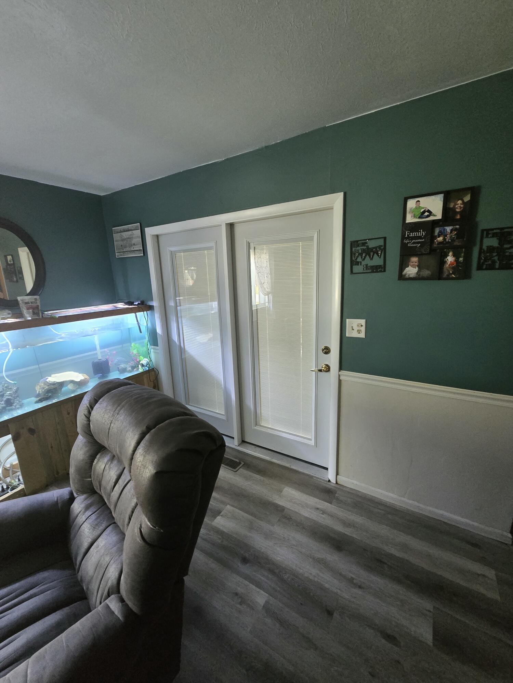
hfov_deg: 89.9
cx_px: 256
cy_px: 342
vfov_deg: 106.2
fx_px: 257
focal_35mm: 13
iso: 800
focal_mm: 2.2
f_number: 2.2
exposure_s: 1/60
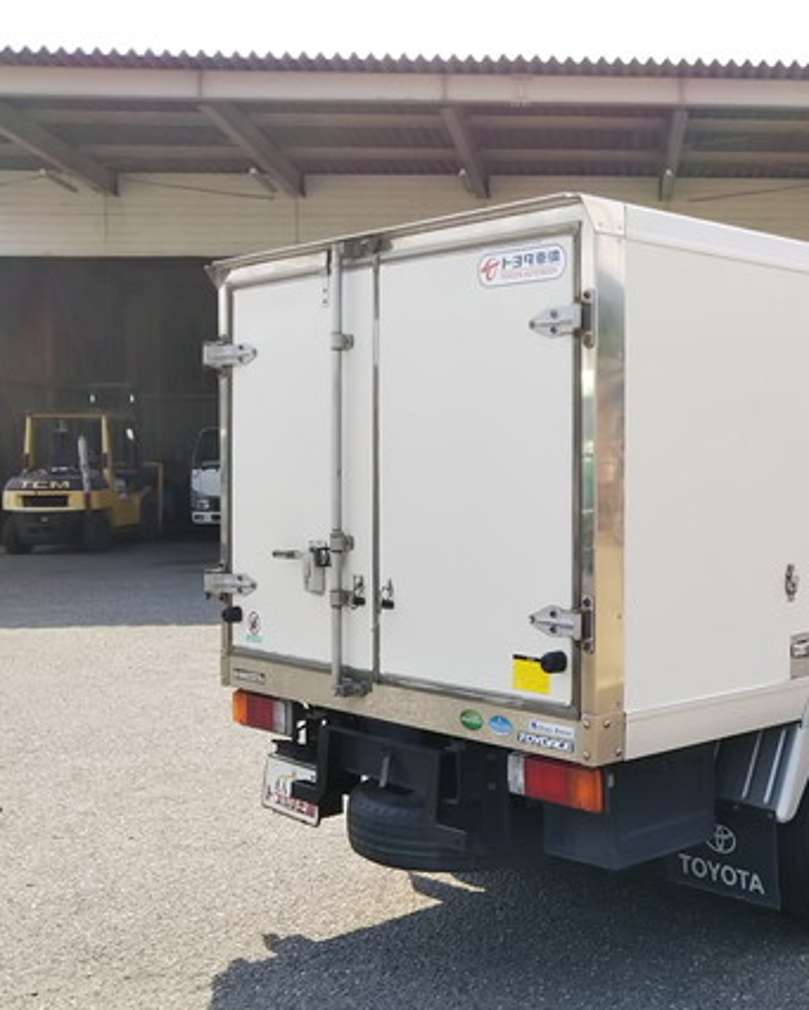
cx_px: 752
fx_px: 1316
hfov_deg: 32.2
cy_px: 524
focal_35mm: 44
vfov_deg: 42.0
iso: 20
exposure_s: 1/515
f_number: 2.2
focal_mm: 4
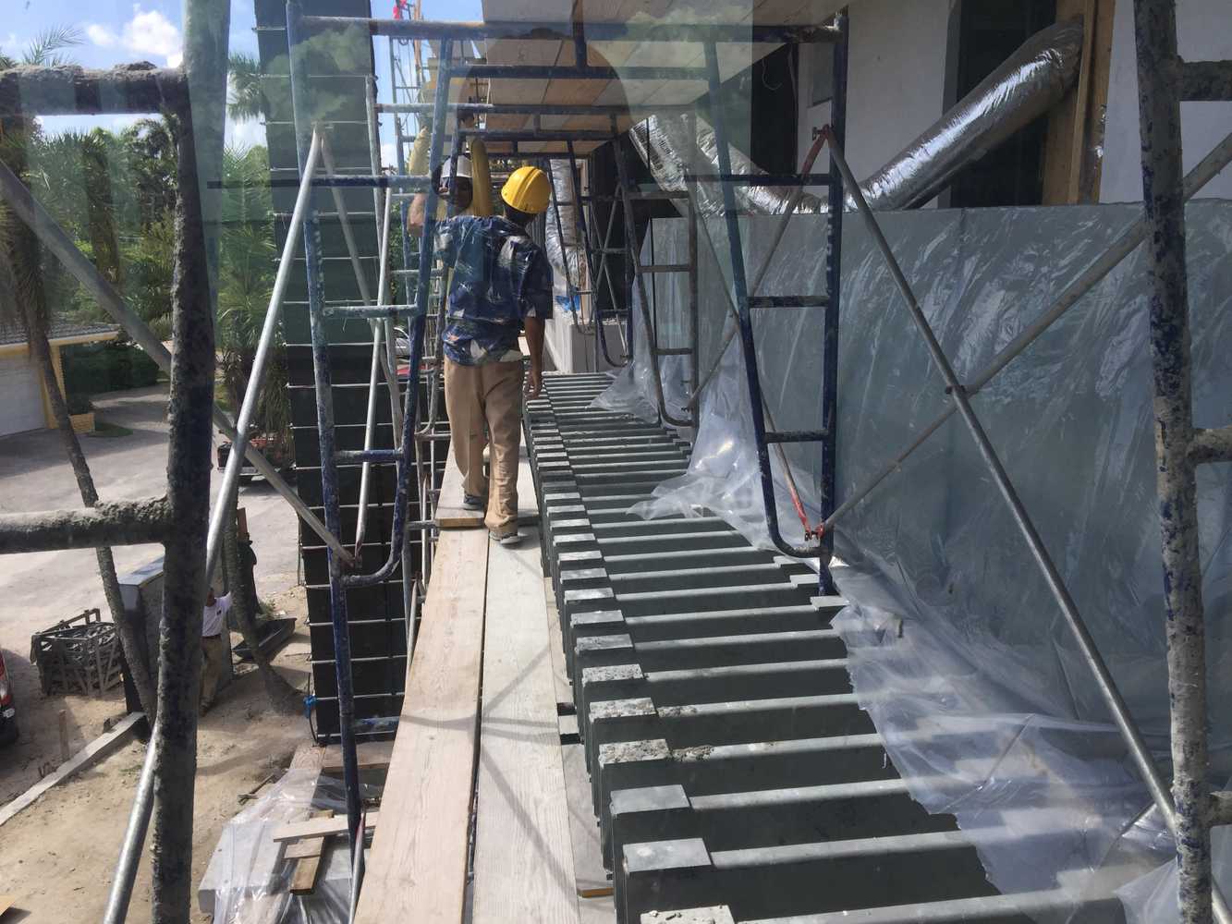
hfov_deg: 61.7
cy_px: 462
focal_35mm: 29
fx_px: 1032
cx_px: 616
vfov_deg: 48.2
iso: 32
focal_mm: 4.15
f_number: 2.2
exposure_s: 1/455
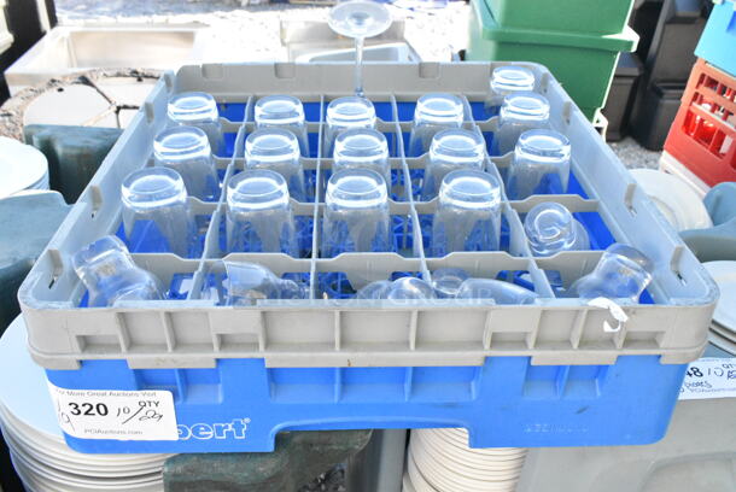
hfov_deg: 61.9
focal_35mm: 30
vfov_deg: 43.7
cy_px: 246
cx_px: 368
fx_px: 614
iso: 6400
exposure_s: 1/800
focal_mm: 20
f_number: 11
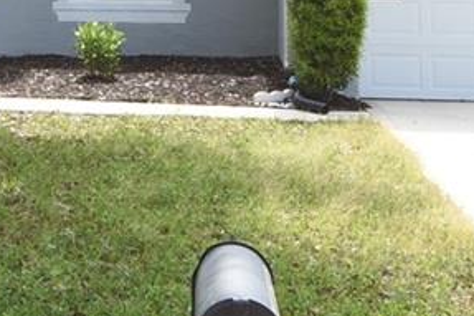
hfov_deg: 18.1
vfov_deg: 12.1
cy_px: -127
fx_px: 1432
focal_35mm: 109
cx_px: -45
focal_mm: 13
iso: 100
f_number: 6.3
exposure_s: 1/100
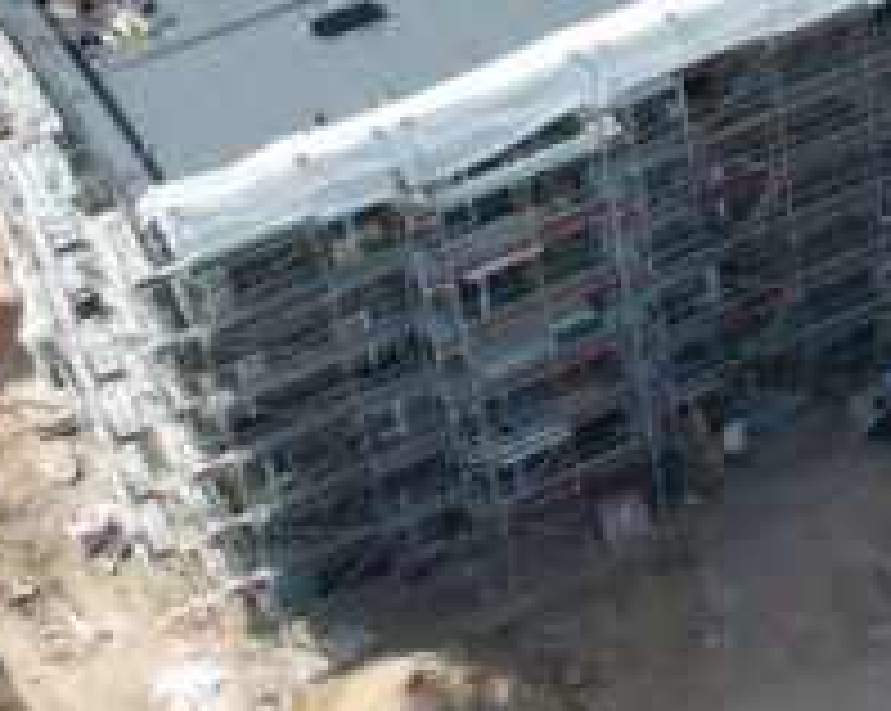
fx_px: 2819
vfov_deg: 14.3
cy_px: 169
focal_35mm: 107
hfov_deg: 16.9
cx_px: 1156
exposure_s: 1/800
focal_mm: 8.38
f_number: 2.8
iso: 100
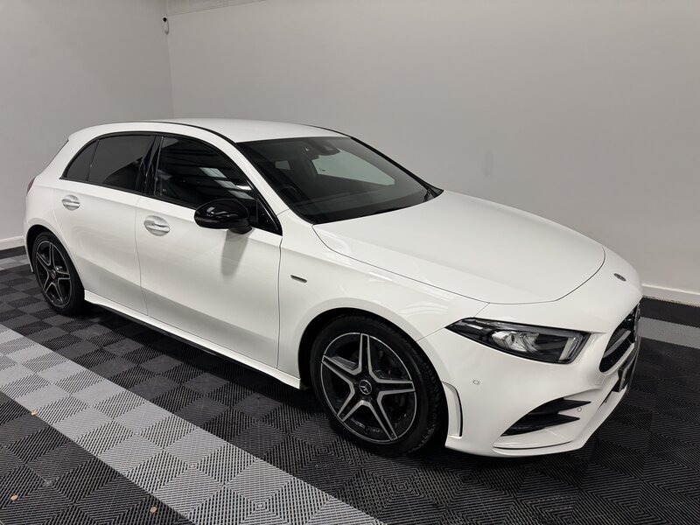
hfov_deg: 71.6
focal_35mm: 24
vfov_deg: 56.8
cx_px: 350
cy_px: 262
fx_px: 485
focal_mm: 6.76
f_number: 1.78
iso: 160
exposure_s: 1/100
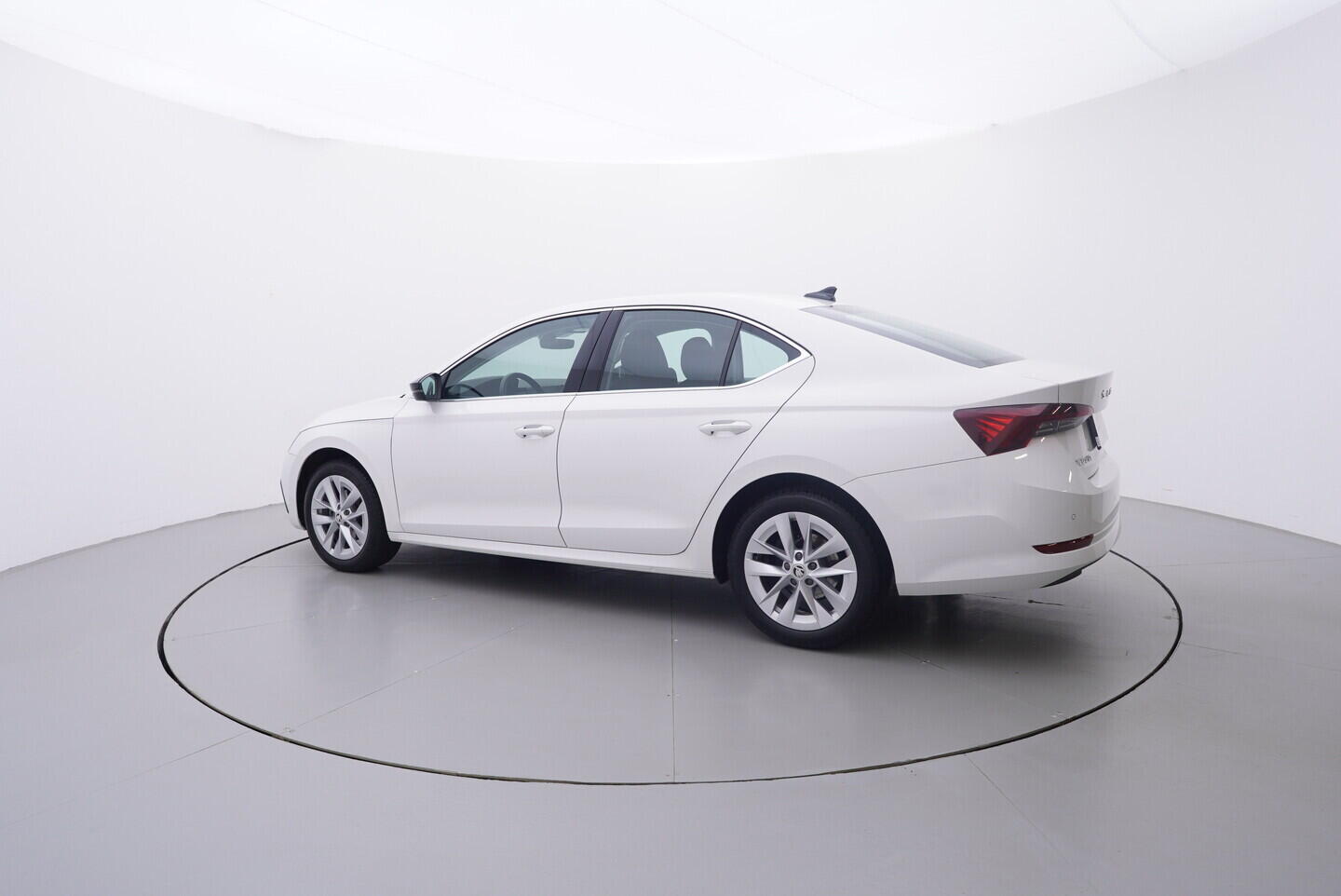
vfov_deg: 56.2
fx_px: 839
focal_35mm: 22
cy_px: 448
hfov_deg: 77.3
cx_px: 670
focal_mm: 15
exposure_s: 1/80
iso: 200
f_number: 5
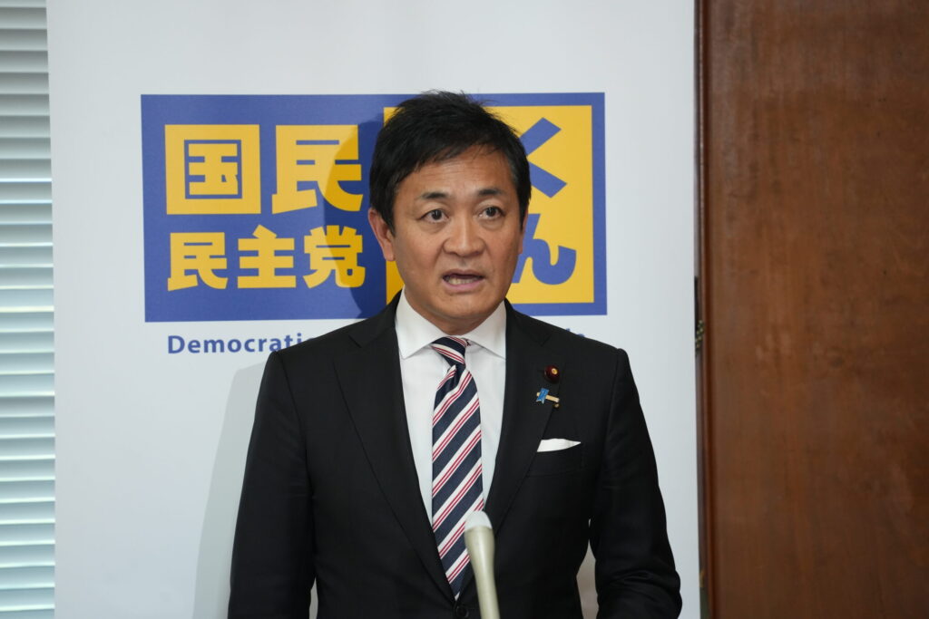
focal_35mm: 200
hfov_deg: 10.3
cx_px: 464
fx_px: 5161
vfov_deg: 6.9
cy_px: 310
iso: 3200
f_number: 5.6
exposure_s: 1/80
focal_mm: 200
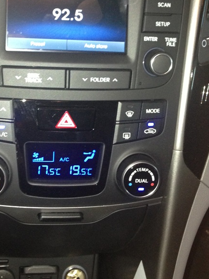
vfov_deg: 33.0
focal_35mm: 58
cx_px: 55
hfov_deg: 25.0
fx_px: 467
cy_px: 93
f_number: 2.4
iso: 200
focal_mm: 4.13
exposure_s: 1/16
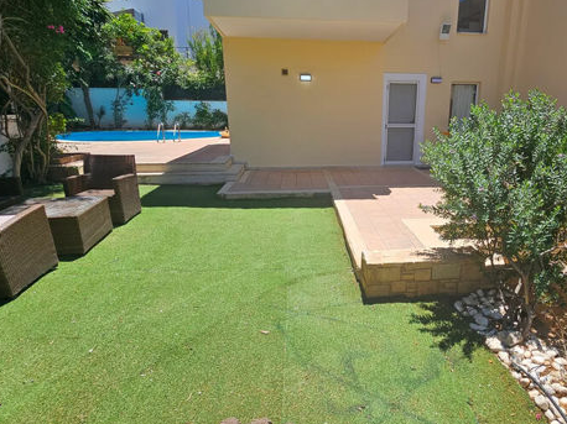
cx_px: 341
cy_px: 204
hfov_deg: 80.8
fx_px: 327
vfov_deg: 65.9
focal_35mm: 20
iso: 50
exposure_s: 1/2430
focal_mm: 2.2
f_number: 2.2
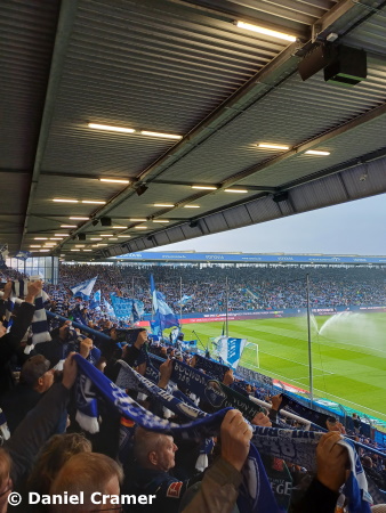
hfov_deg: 54.9
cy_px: 256
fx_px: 371
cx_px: 193
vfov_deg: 69.4
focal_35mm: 25
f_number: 1.8
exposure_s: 1/50
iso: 100
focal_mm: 4.65
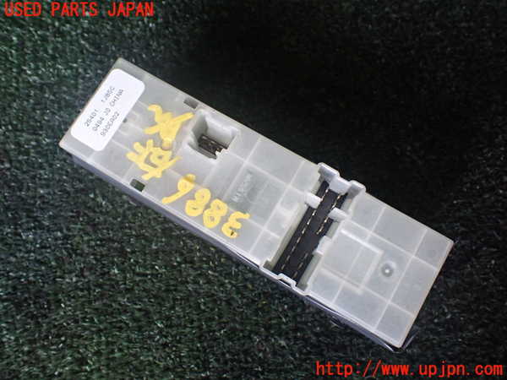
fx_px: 439
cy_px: 190
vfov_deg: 46.8
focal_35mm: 30
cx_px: 254
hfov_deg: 60.0
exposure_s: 1/125
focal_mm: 5.4
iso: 320
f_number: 2.3
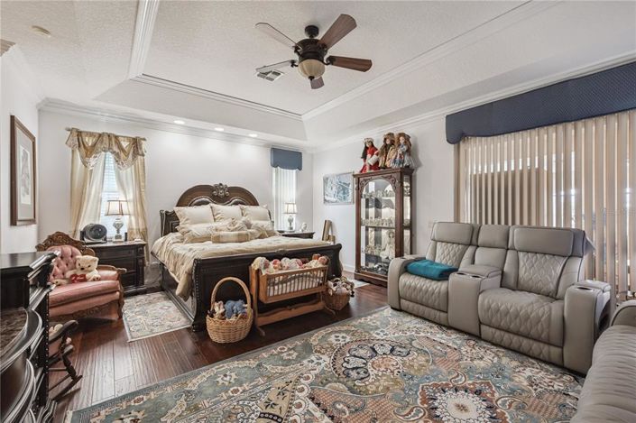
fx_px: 274
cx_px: 318
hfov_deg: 98.6
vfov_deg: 75.4
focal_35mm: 16
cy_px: 212
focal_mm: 15.5
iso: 200
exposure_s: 1/13
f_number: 9
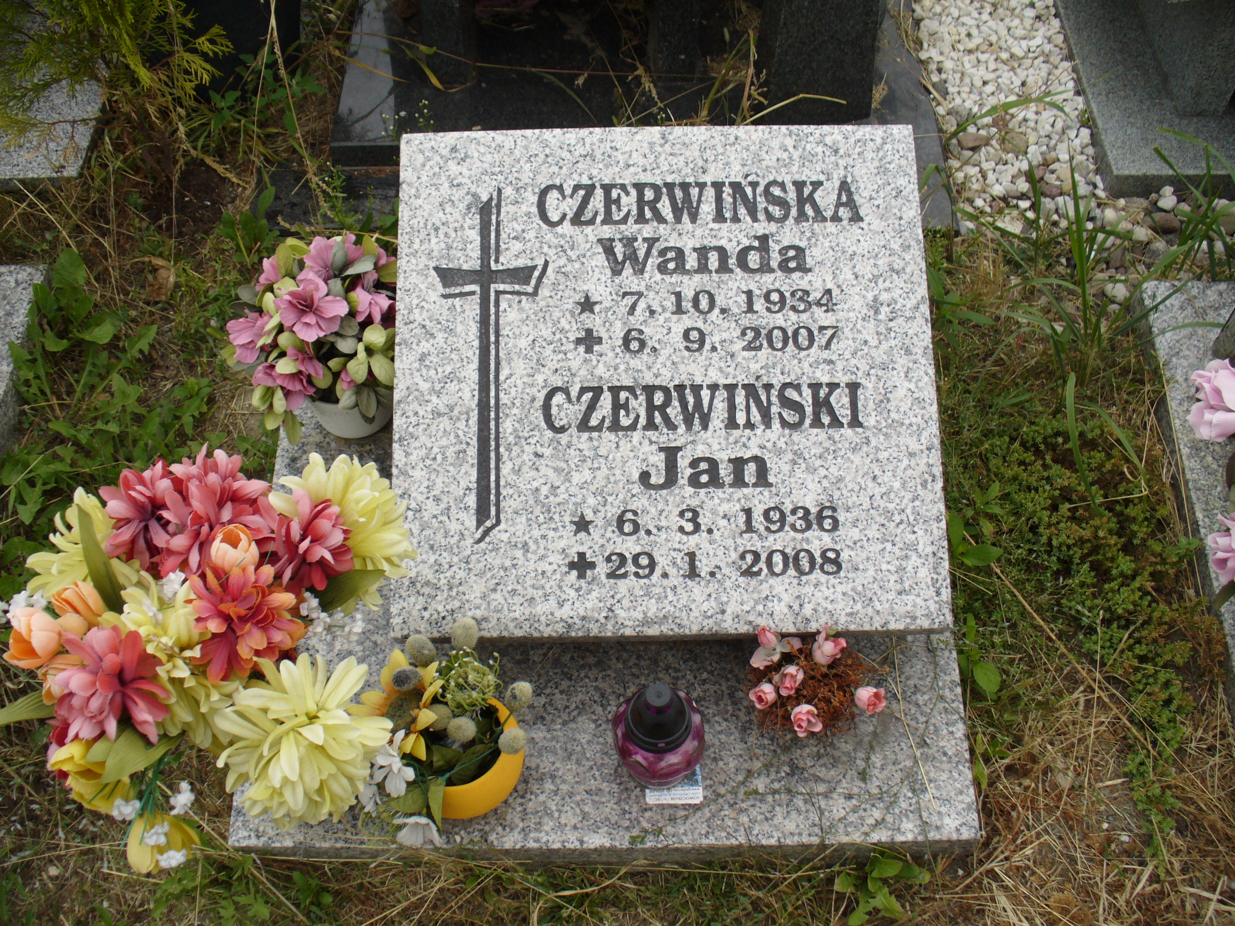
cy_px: 463
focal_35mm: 37
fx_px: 1320
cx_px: 618
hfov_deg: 50.1
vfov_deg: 38.7
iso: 80
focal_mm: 6.1
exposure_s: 1/320
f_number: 2.8
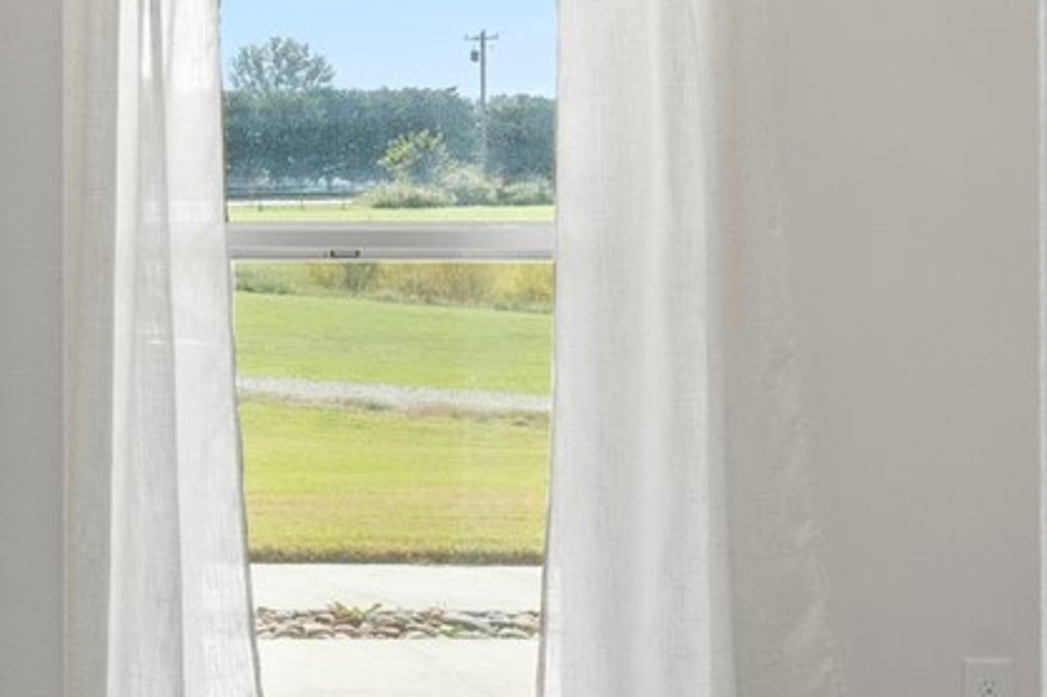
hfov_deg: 19.8
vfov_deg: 17.4
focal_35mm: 78
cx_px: -789
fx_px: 2267
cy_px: 222
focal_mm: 16
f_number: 9
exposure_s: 1/13
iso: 200
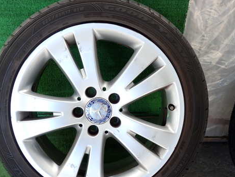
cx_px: 112
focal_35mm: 42
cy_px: 103
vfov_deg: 34.3
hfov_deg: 44.8
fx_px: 285
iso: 100
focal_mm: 5.79
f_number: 2.4
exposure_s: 1/125
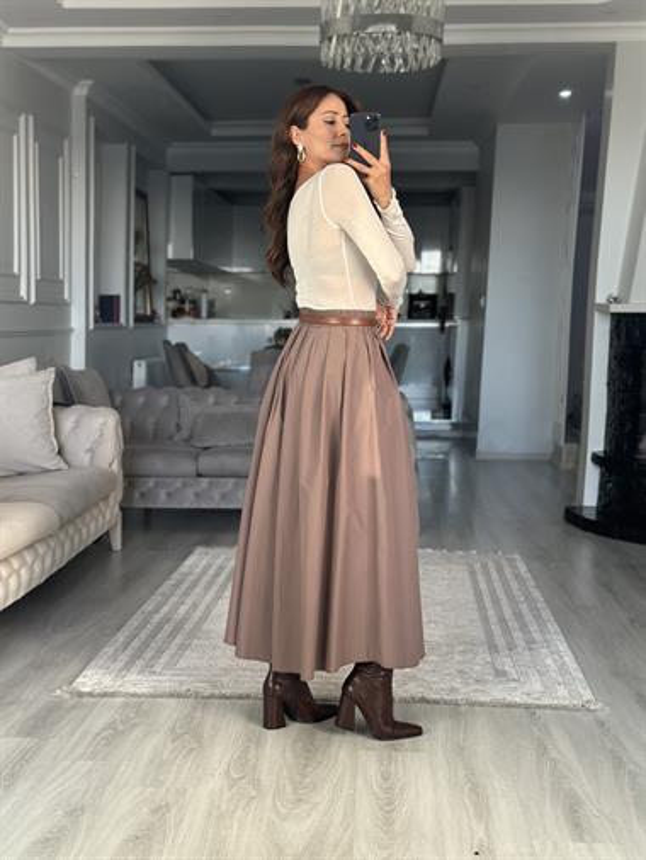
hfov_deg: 30.3
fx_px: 1193
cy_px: 430
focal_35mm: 48
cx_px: 323
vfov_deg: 39.6
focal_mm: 6.86
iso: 125
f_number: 1.78
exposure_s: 1/91
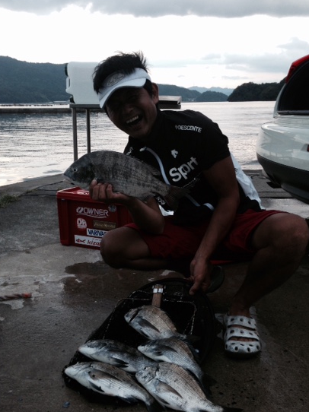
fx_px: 465
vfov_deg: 47.8
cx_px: 147
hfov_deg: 36.8
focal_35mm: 39
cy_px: 226
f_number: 2.4
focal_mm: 4.12
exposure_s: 1/60
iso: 50
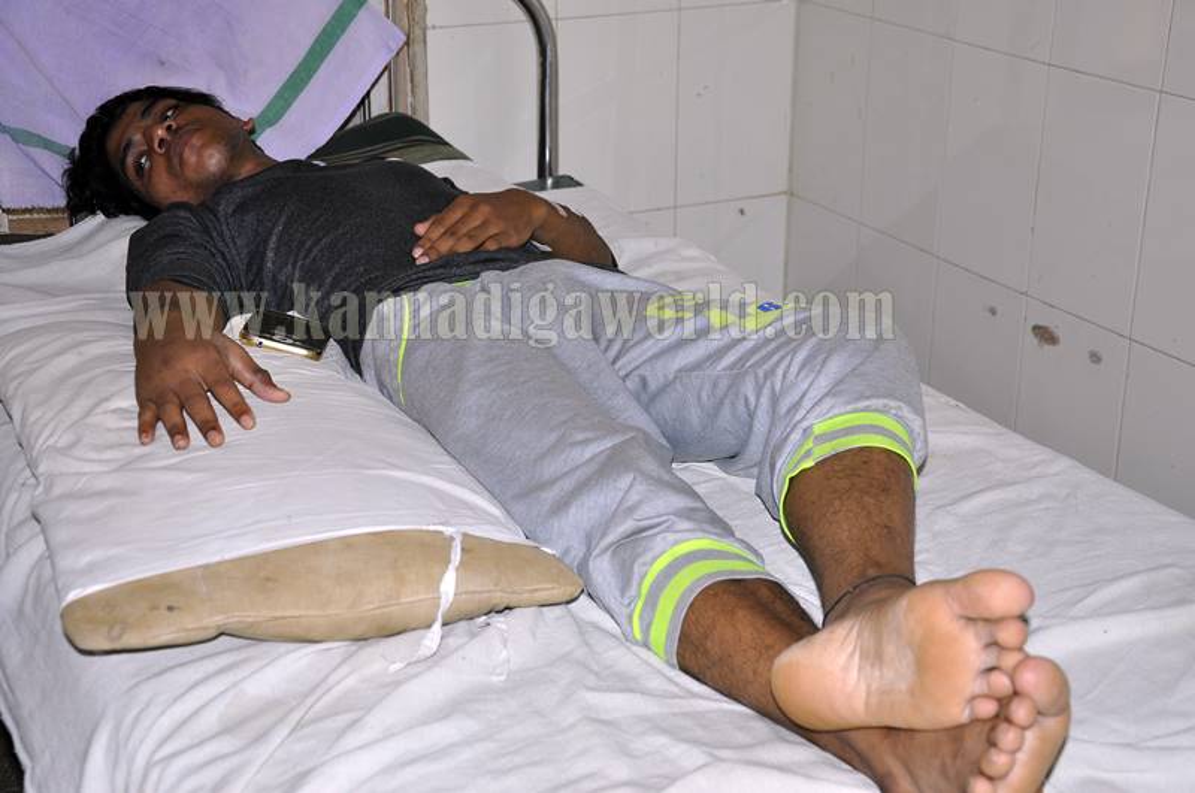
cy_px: 396
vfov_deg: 22.6
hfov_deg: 33.4
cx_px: 598
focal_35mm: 60
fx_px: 1989
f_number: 5.6
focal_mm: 40
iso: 400
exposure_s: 1/125
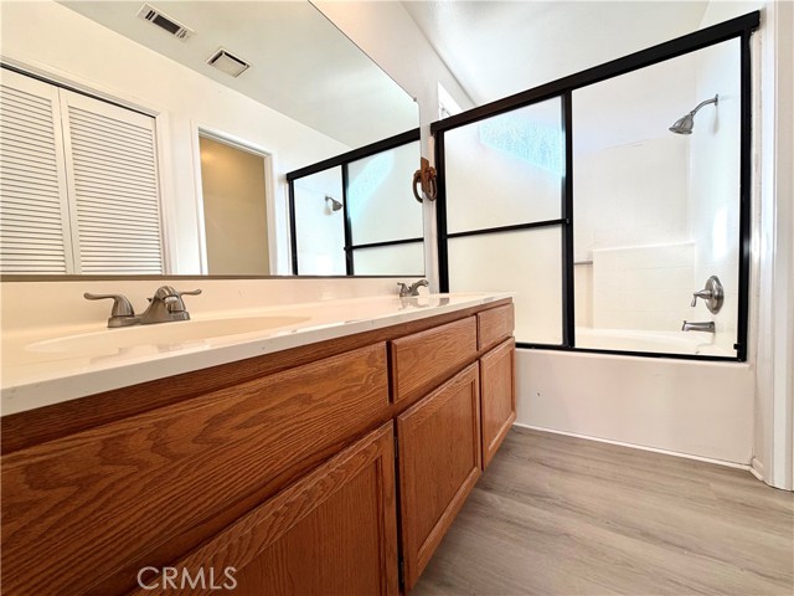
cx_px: 397
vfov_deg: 85.7
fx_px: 321
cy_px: 298
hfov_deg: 102.1
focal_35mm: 14
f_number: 2.2
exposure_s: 1/120
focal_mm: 2.22
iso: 64
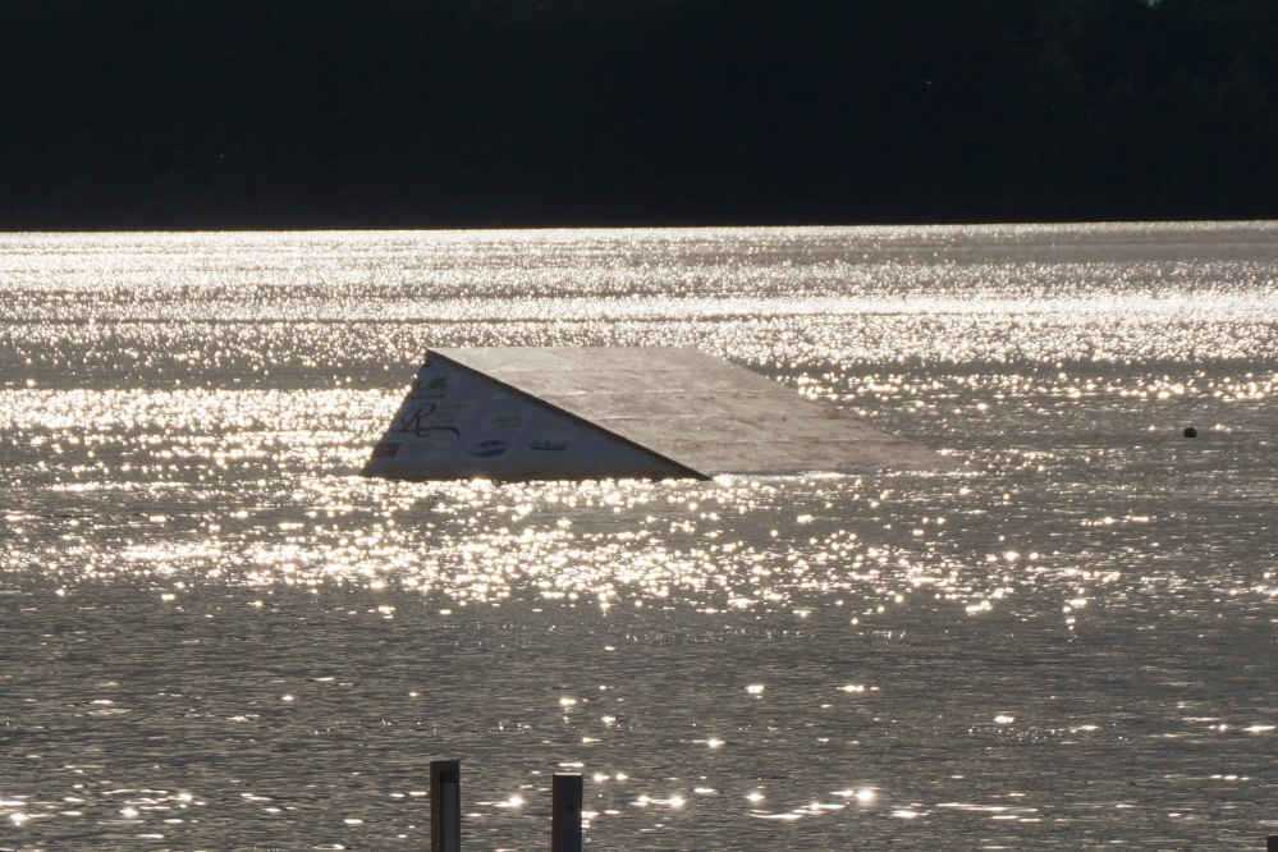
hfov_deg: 11.4
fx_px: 6390
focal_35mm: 180
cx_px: 639
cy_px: 426
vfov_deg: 7.6
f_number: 9
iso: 100
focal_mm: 120
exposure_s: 1/500
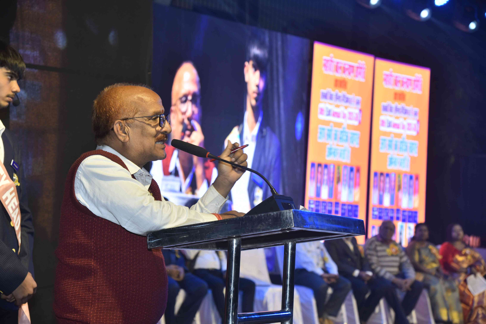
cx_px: 243
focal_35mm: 78
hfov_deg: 26.0
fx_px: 1053
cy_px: 162
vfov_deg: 17.5
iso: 400
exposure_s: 1/200
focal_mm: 78
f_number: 5
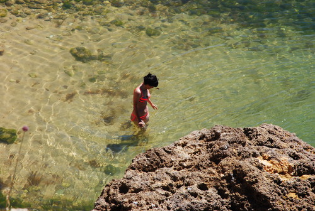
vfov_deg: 4.6
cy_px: 106
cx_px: 158
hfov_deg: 6.9
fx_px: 2631
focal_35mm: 300
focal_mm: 200
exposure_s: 1/250
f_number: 10
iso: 140
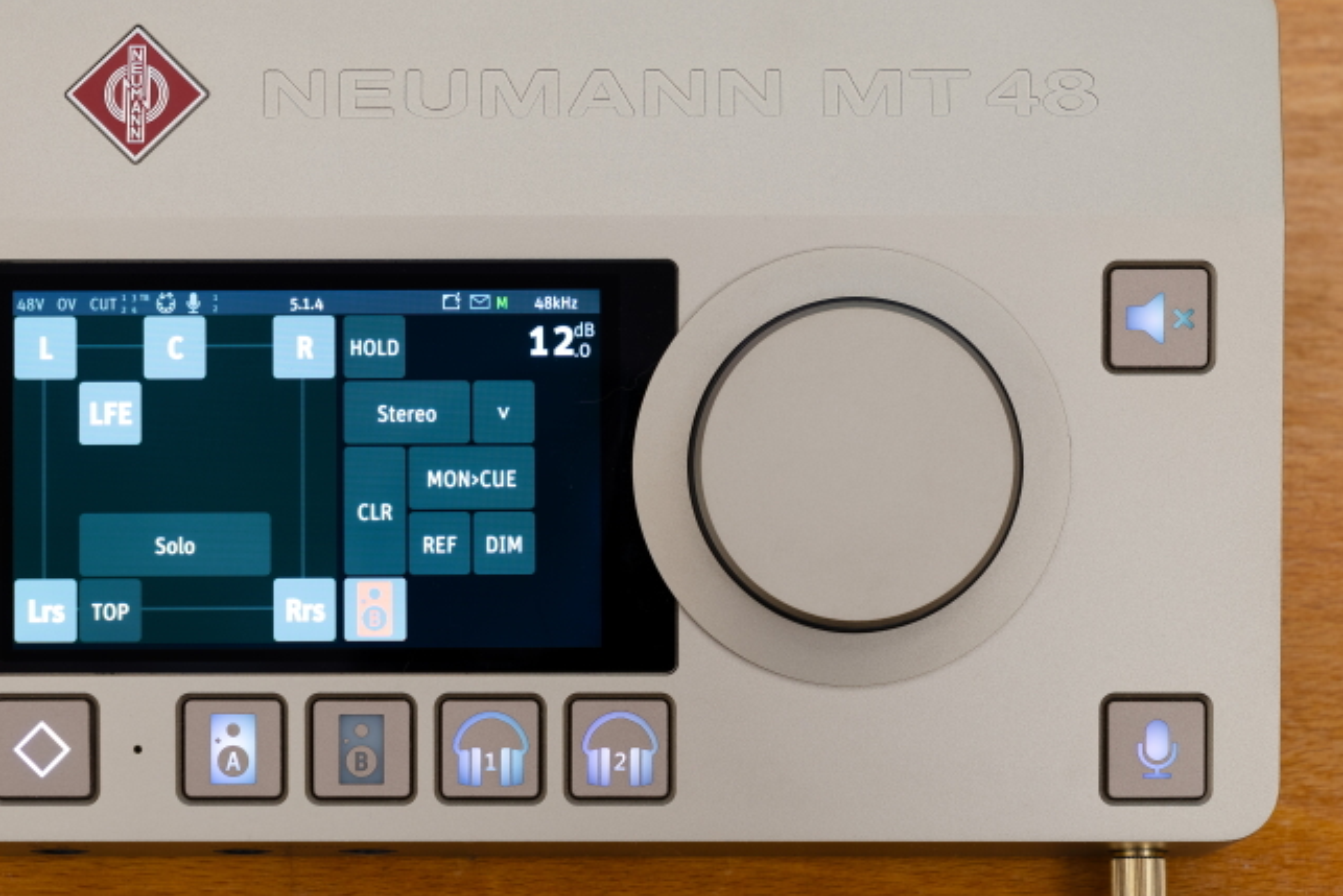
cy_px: 400
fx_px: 3060
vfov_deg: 16.7
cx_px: 603
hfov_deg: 24.7
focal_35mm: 82
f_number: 5.6
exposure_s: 1/2.5
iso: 200
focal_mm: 66
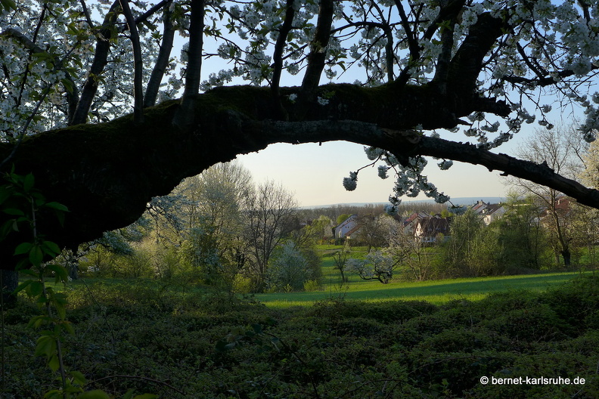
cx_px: 300
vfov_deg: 37.9
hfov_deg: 54.4
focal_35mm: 35
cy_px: 200
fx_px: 582
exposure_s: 1/800
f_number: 2.8
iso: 125
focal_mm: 6.9
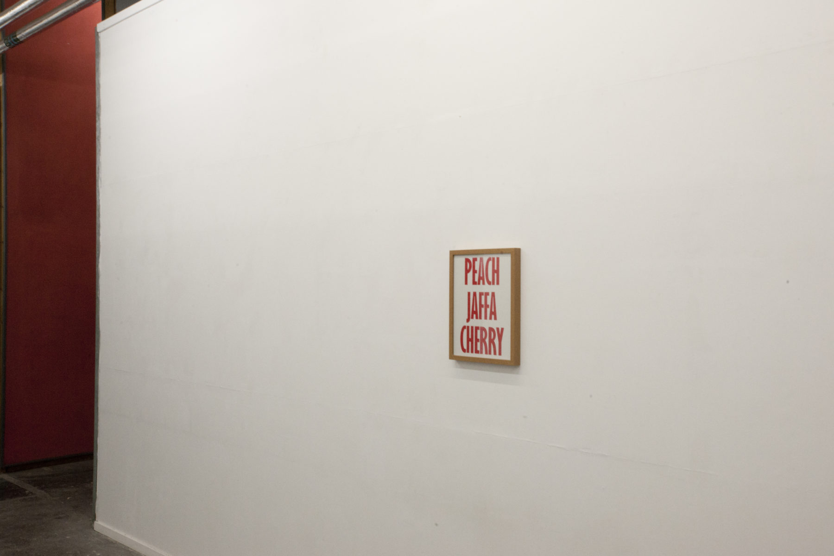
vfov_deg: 37.9
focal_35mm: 35
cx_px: 417
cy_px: 278
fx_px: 811
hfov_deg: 54.4
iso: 1600
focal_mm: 35
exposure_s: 1/25
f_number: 20
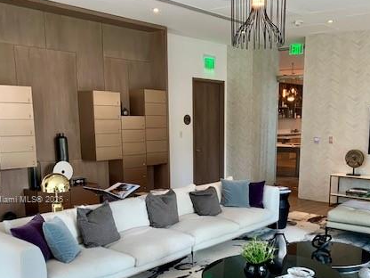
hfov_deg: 46.5
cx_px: 225
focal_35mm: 40
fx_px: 428
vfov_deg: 35.3
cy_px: 200
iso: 80
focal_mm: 4.25
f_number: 1.8
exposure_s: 1/60
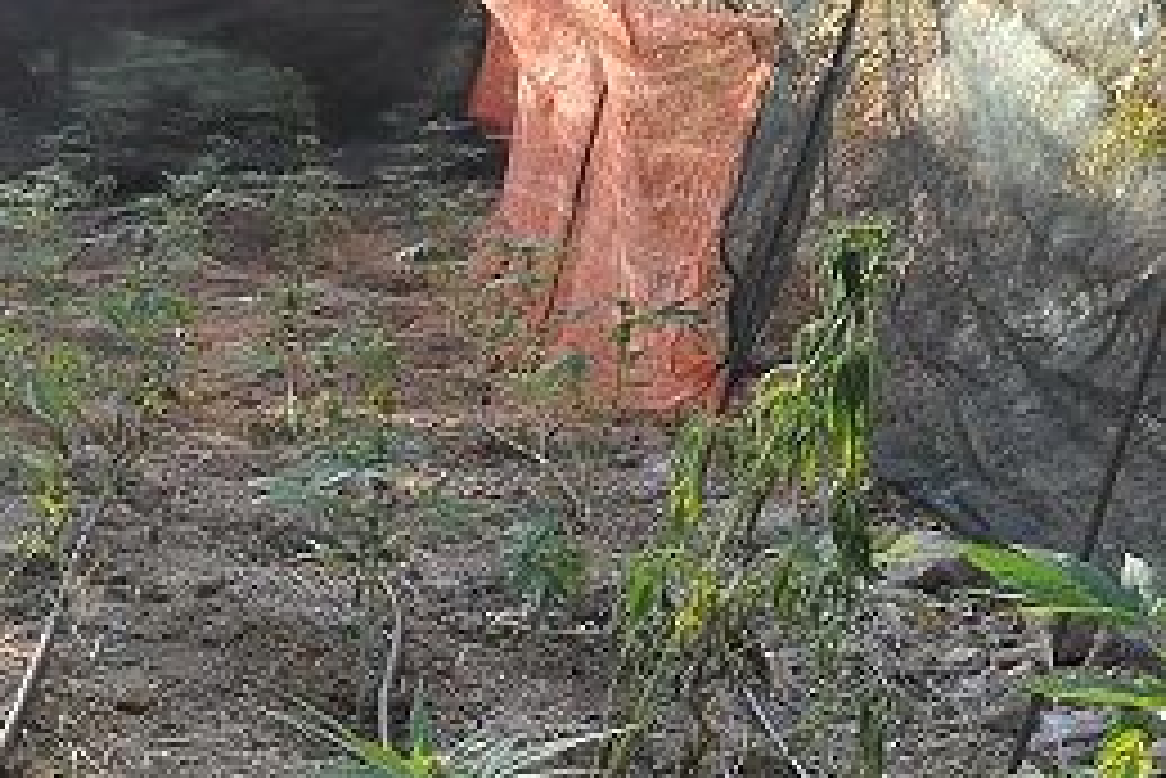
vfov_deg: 19.4
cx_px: -214
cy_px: 679
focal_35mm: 69
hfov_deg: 26.2
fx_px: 2236
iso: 3200
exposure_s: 1/250
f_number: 11
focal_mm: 24
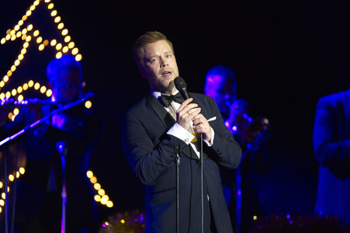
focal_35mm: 270
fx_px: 2623
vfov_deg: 5.1
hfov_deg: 7.6
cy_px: 116
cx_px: 175
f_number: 2.8
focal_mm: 270
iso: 1600
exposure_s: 1/200
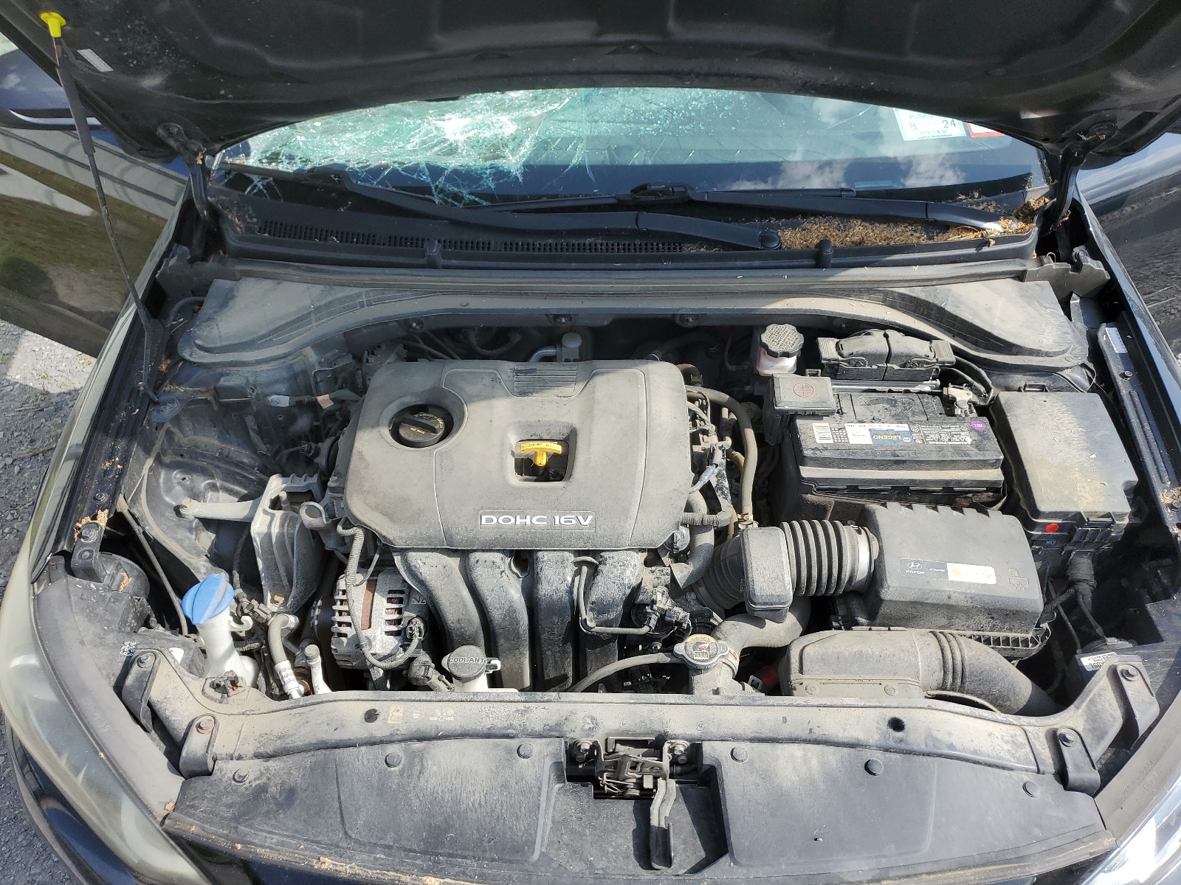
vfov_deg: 53.1
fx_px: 887
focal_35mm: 26
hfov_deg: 67.3
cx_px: 590
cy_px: 442
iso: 50
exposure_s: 1/1250
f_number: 1.5
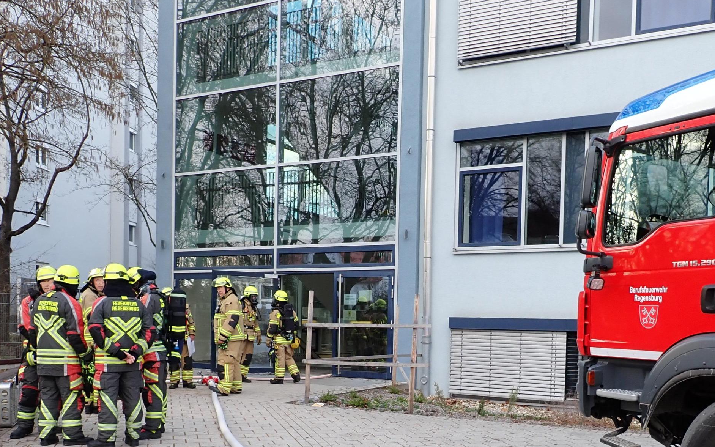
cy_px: 258
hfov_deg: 68.4
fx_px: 526
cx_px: 359
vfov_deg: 45.9
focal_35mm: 27
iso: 100
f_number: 2.8
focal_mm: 4.5
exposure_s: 1/160
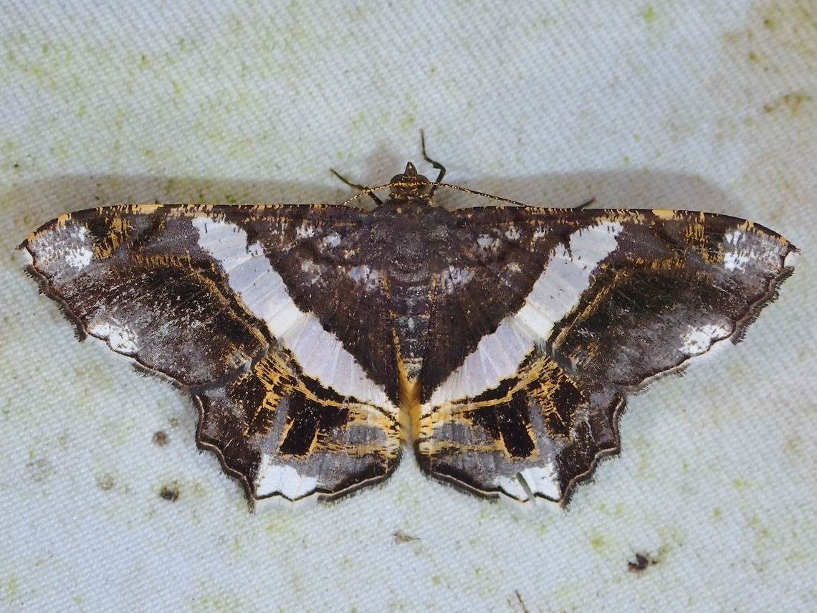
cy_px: 306
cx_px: 408
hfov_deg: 19.6
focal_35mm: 100
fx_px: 2360
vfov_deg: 14.8
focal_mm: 18
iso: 125
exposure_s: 1/400
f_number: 6.3
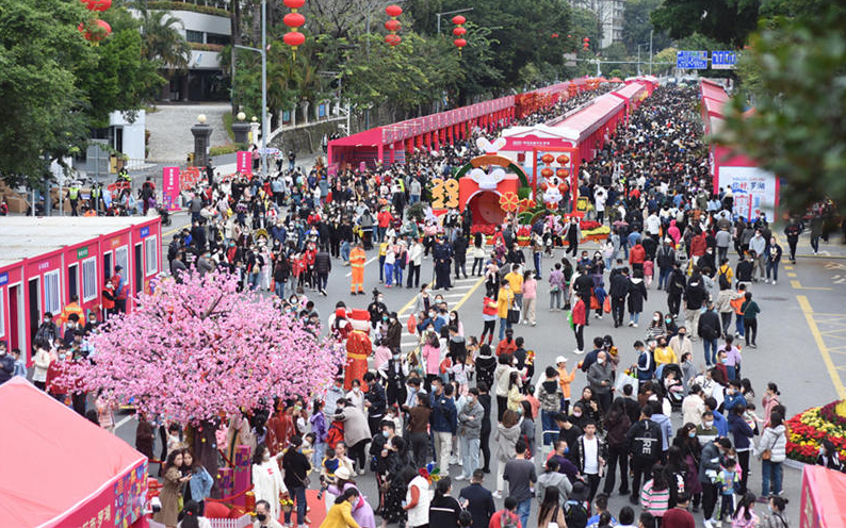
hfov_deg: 26.8
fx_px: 1775
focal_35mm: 77
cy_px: 245
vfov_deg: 16.9
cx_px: 422
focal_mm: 50
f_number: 2.4
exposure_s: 1/1000
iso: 100
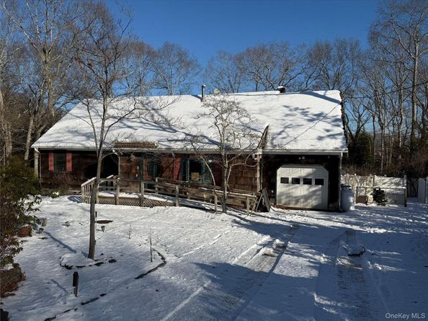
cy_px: 160
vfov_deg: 56.8
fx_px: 297
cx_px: 214
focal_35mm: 24
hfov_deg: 71.6
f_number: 1.78
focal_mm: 6.76
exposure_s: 1/9091
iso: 80
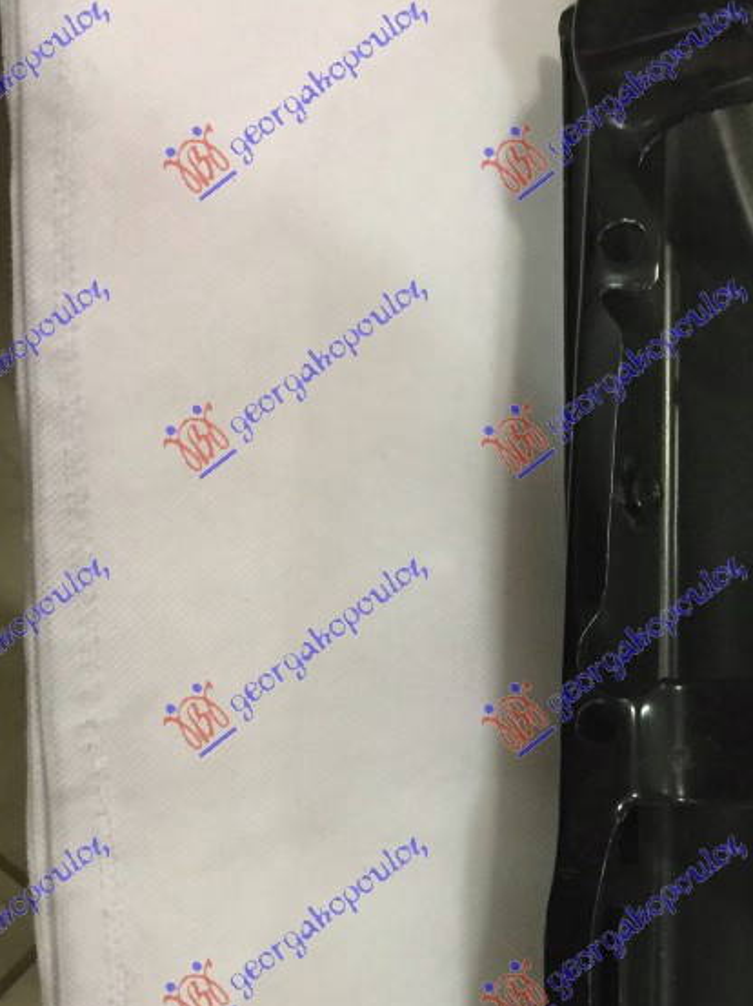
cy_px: 780
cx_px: 697
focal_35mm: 56
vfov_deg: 33.5
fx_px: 1626
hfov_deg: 25.2
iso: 200
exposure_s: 1/33
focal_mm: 4.15
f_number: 2.2
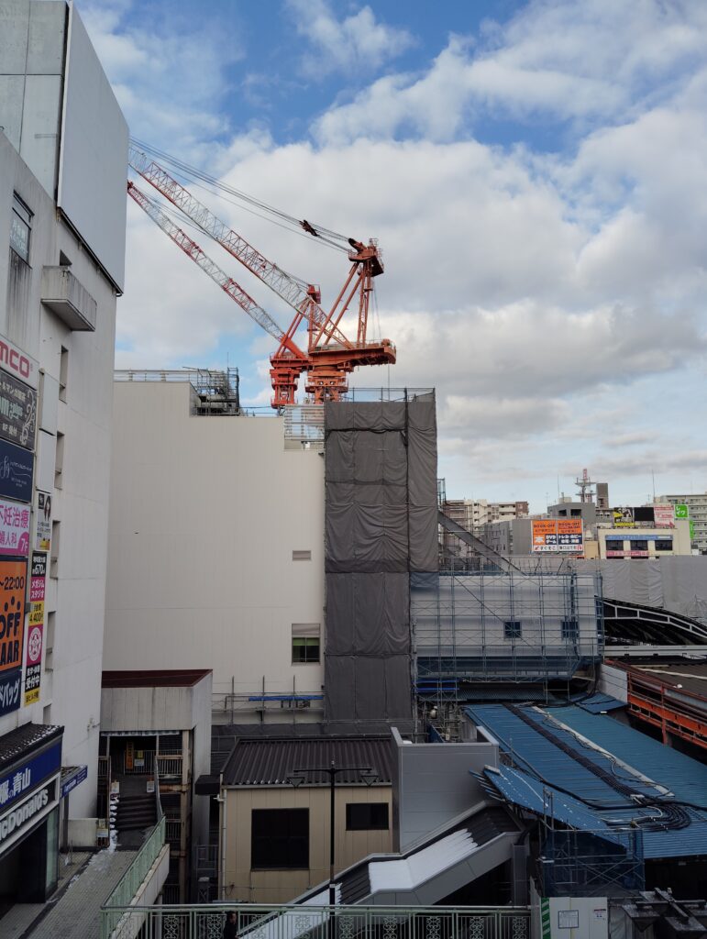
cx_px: 354
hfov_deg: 49.9
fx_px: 761
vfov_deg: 63.4
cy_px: 470
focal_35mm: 28
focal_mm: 4.22
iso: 50
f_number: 1.8
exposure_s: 1/528
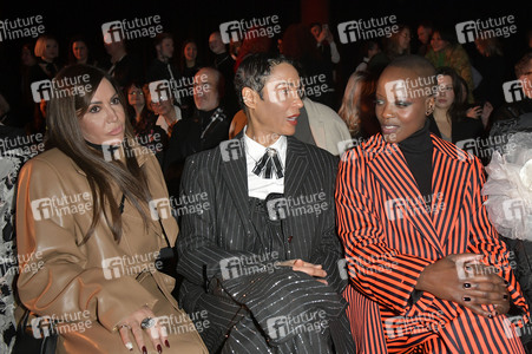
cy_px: 177
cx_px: 266
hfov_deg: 63.7
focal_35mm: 29
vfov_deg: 44.9
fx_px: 428
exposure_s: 1/125
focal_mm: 29
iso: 2500
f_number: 5.6
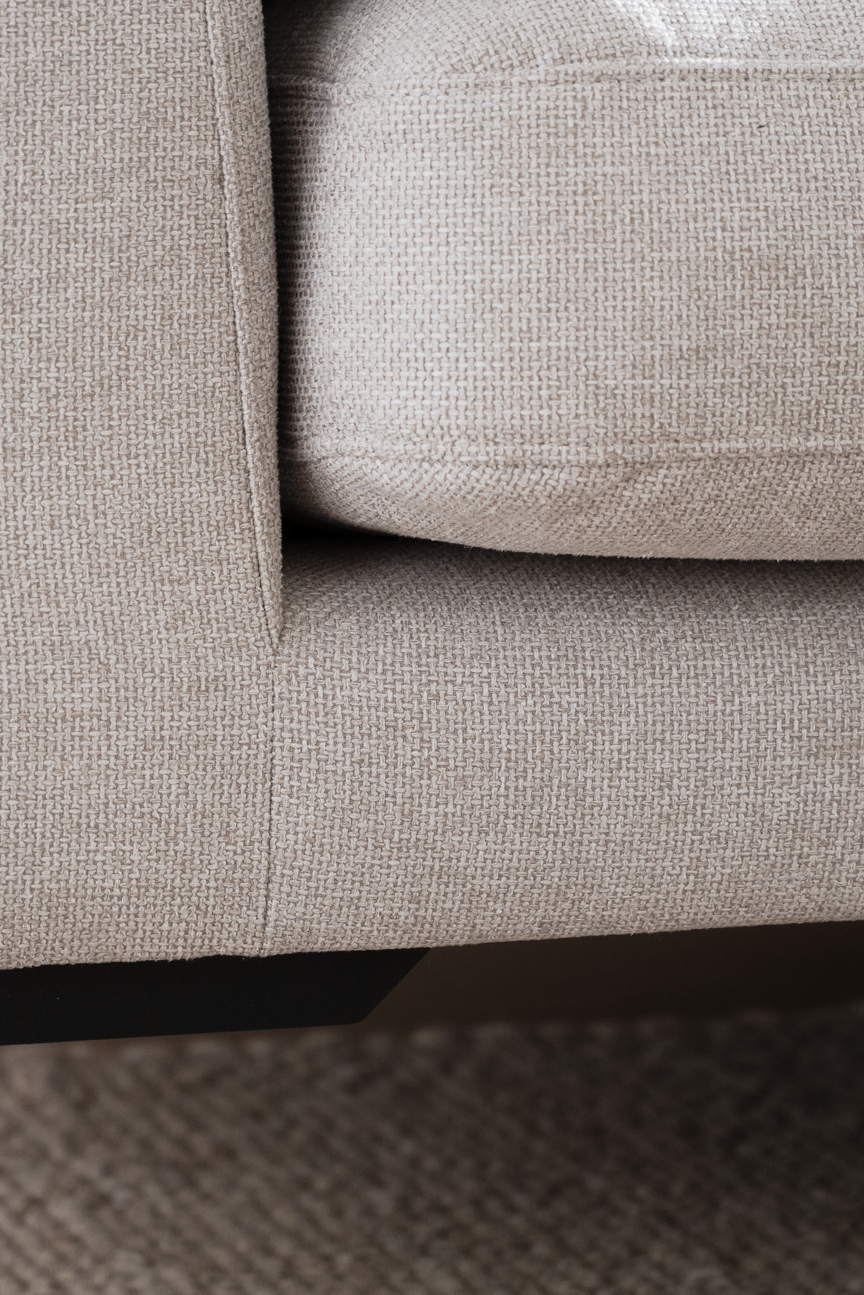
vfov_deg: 14.3
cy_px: 487
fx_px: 5148
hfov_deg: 9.6
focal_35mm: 143
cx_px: 263
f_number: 4
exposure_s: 1/100
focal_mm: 70
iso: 320
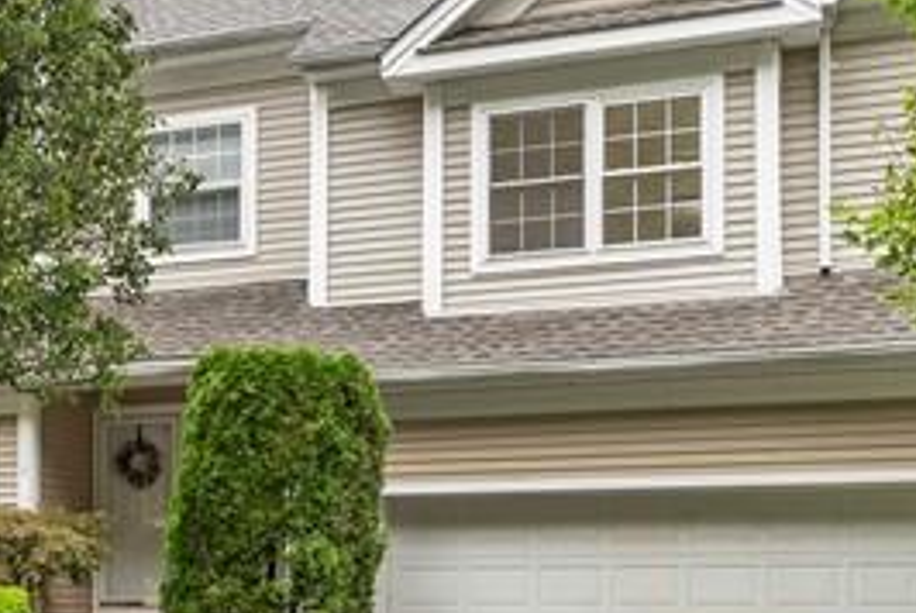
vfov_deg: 22.8
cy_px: 475
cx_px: 40
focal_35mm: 59
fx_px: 1504
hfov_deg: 31.7
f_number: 8
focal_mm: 14.5
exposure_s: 1/25
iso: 400
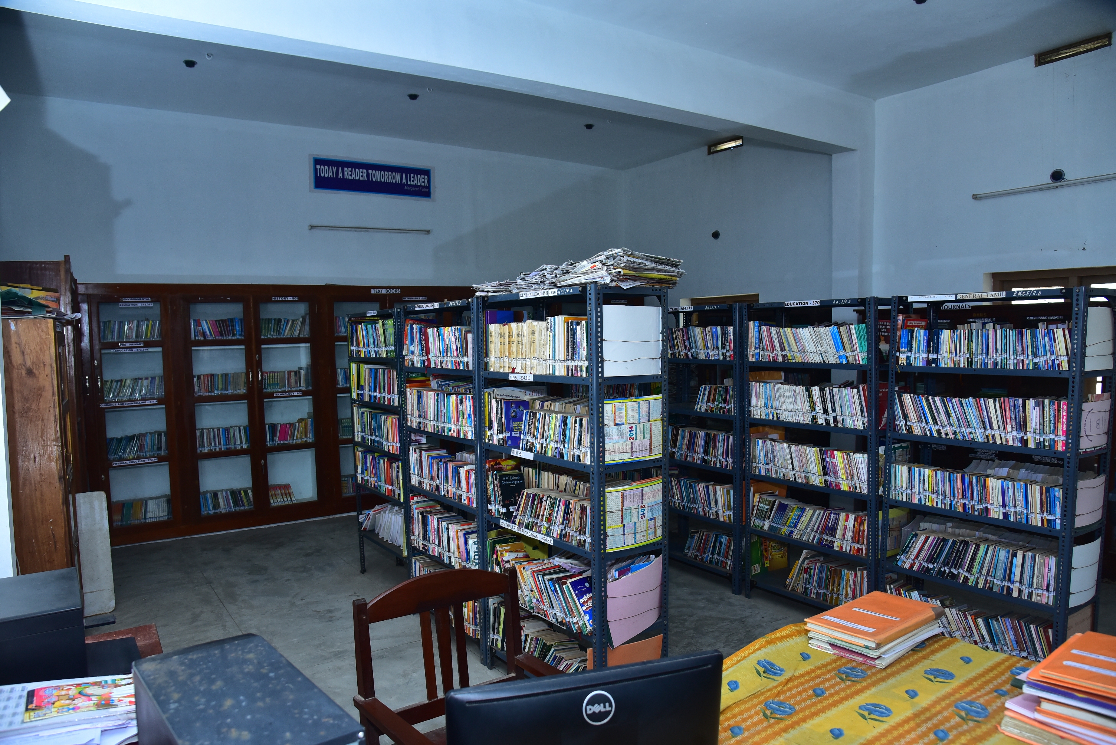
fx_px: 744
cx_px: 558
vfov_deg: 53.2
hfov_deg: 73.7
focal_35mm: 24
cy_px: 372
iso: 500
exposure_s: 1/125
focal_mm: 24
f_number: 5.6
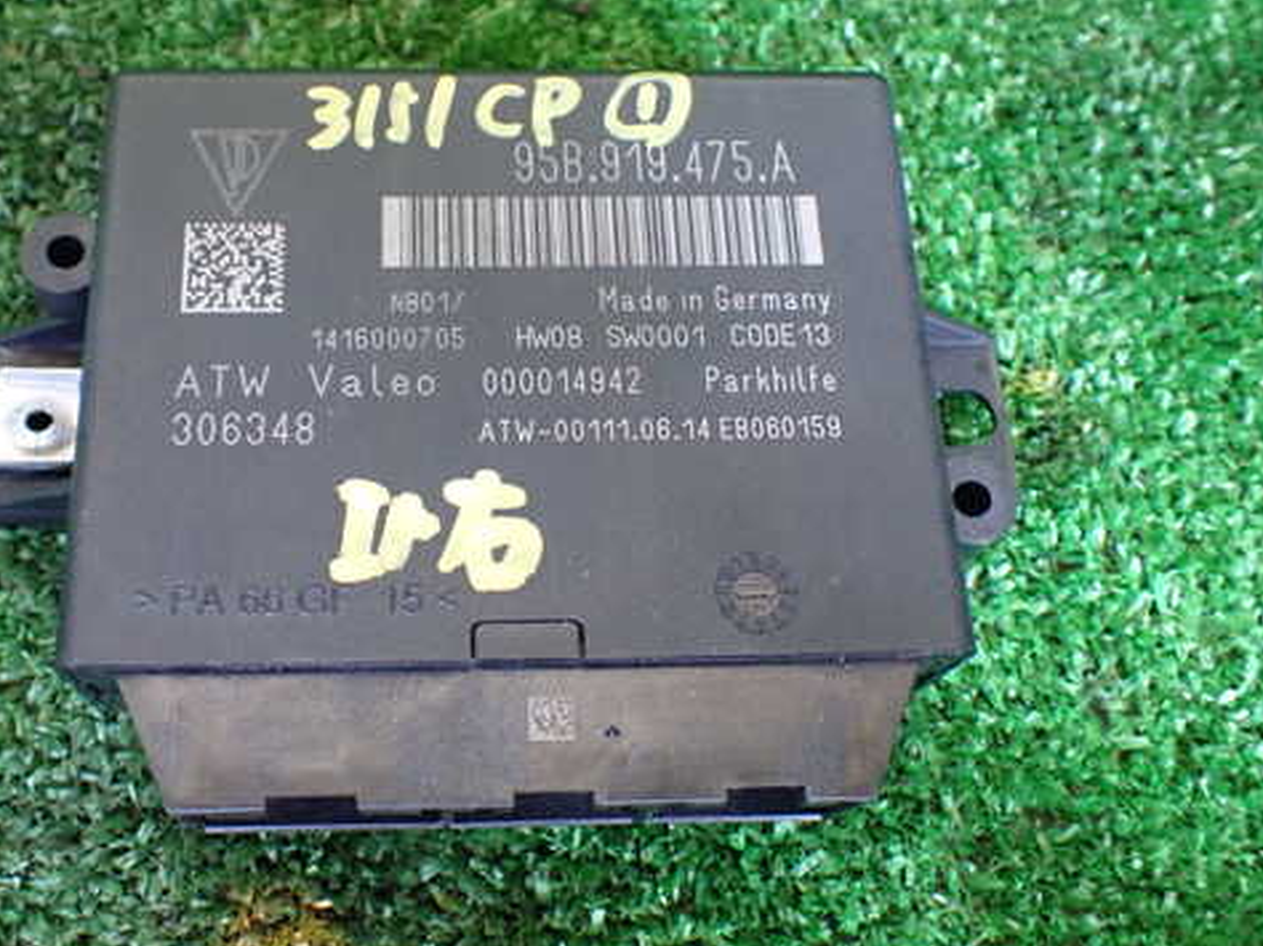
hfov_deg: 48.6
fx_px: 1386
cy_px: 426
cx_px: 493
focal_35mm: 38
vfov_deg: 37.7
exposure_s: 1/50
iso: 800
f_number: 2.3
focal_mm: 5.4
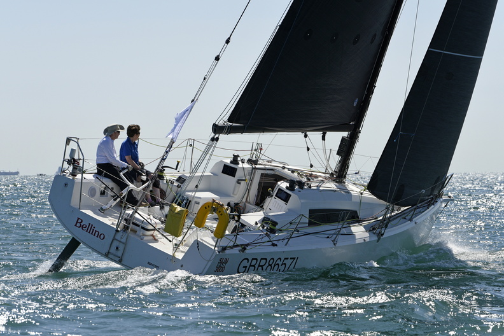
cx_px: 252
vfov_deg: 7.4
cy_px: 168
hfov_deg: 11.1
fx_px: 2590
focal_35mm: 185
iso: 400
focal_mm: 185
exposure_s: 1/2000
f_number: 7.1
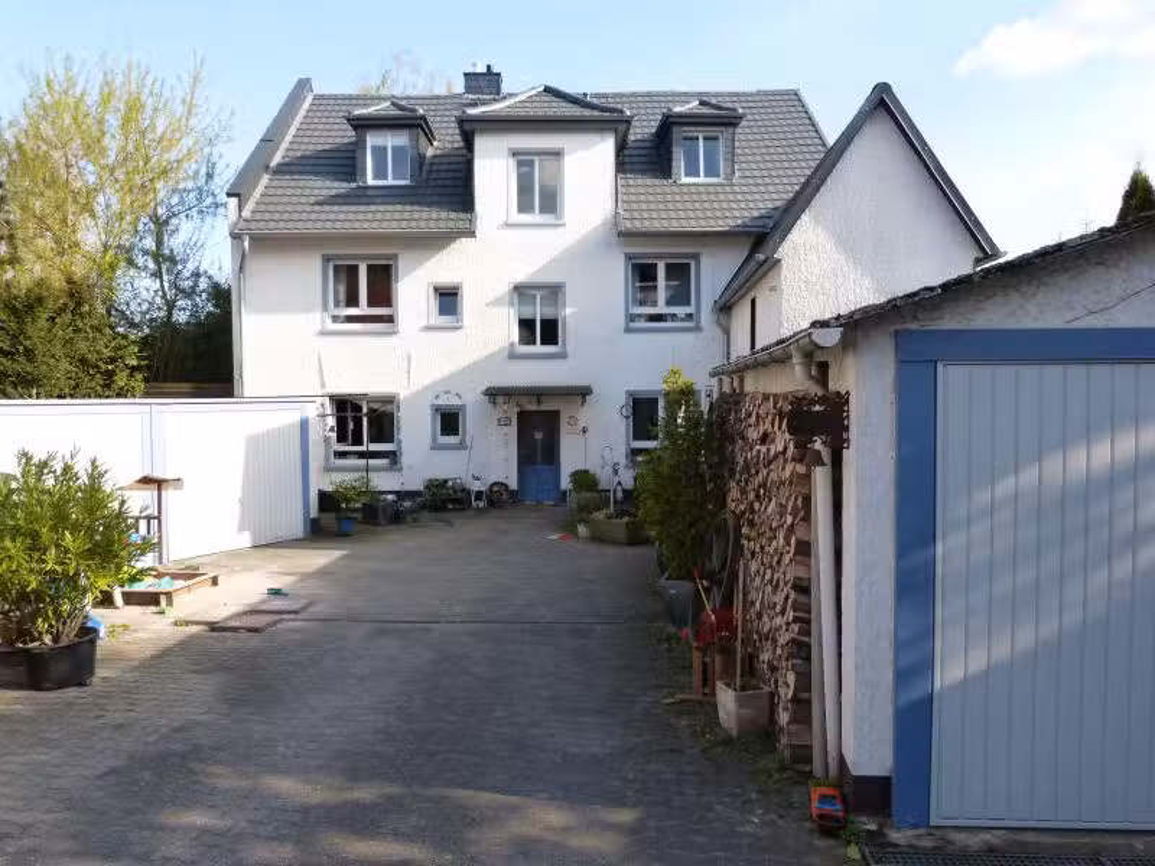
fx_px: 834
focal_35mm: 25
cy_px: 433
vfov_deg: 54.9
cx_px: 578
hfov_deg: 69.4
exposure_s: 1/250
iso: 160
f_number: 4
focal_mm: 4.5
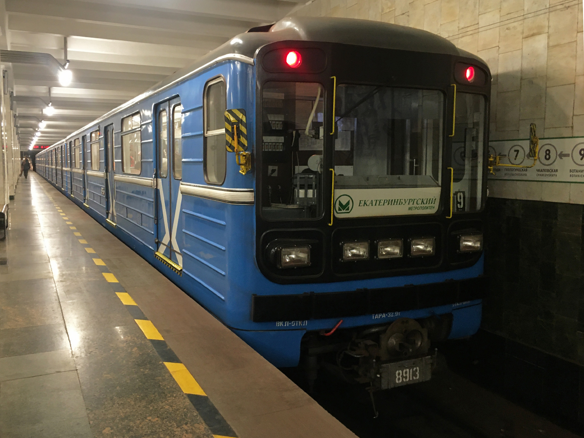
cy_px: 213
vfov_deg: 46.8
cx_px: 283
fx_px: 506
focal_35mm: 30
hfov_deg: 59.9
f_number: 2.2
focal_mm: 4.15
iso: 125
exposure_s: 1/33
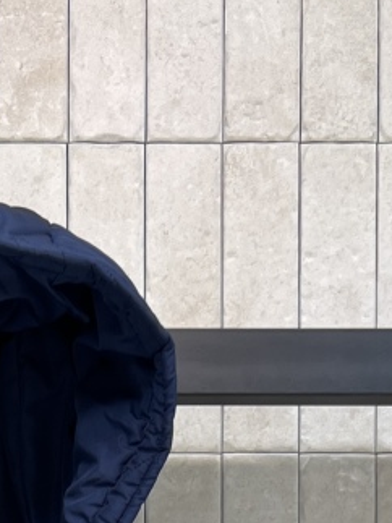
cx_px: -19
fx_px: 1753
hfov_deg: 12.6
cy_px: 1099
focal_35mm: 116
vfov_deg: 13.9
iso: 50
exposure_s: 1/100
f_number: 1.5
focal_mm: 5.7
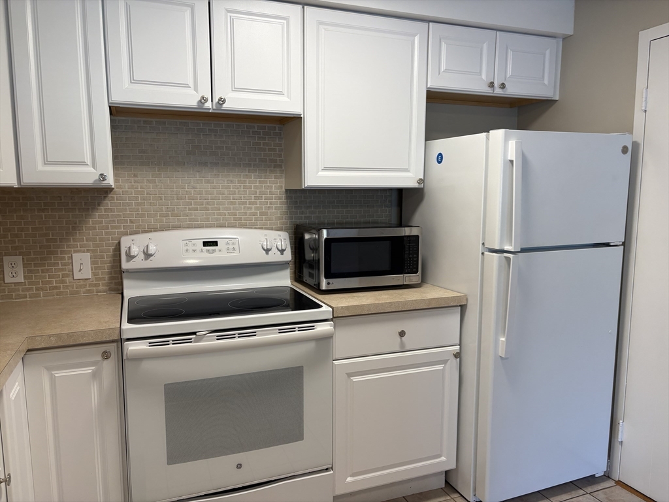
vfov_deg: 53.1
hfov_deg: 67.3
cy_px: 251
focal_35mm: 26
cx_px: 334
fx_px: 502
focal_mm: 5.96
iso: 100
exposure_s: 1/120
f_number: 1.6
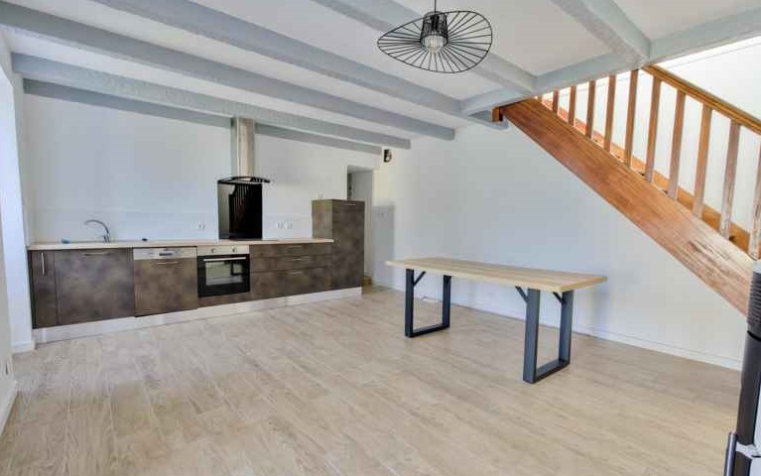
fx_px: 353
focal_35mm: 17
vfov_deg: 68.0
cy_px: 255
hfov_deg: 94.3
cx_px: 388
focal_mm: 16
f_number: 8
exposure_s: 1/5
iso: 800
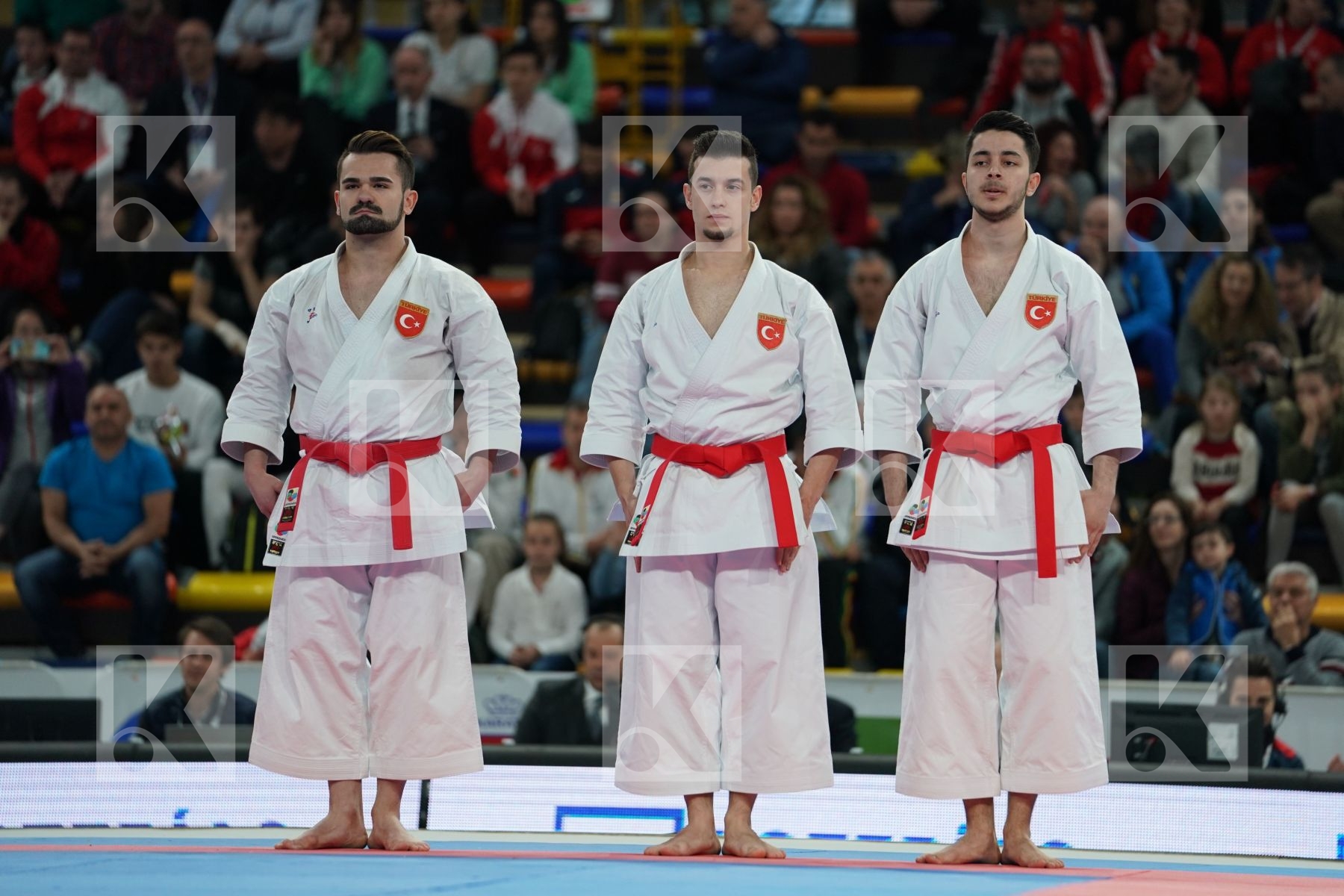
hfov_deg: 10.3
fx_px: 7466
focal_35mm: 200
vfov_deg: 6.9
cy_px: 448
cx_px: 672
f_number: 2.8
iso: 1000
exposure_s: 1/500
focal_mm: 200
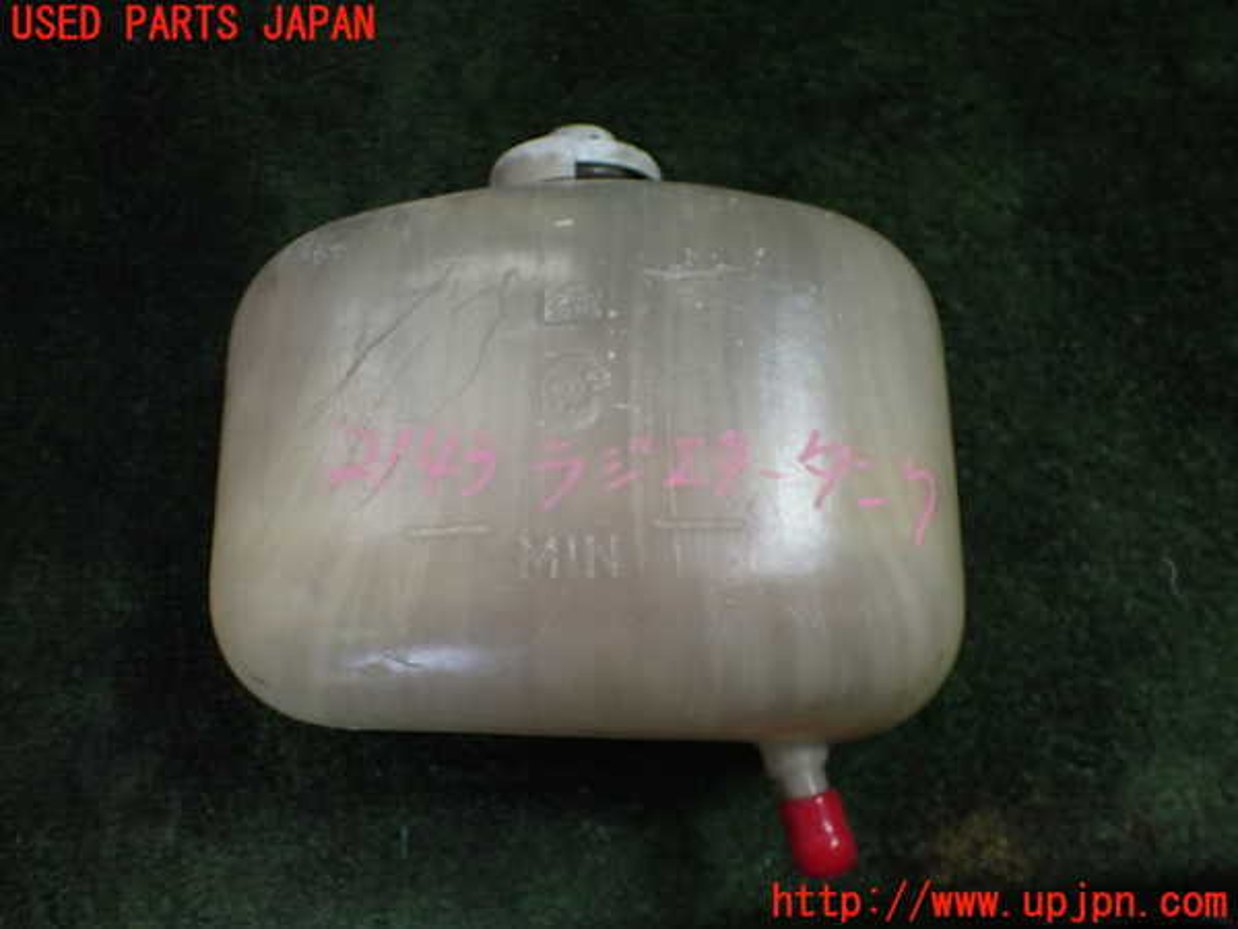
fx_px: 1073
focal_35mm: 30
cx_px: 619
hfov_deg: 60.0
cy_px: 464
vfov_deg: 46.8
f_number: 2.3
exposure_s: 1/125
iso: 200
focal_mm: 5.4
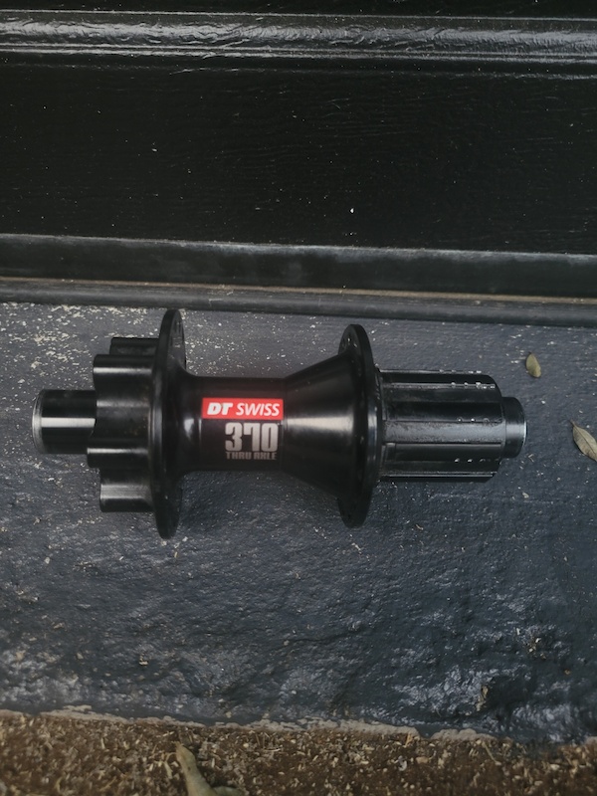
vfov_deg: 67.3
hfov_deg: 53.1
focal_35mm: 26
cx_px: 298
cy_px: 398
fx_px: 598
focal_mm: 5.4
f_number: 1.8
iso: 160
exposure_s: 1/40
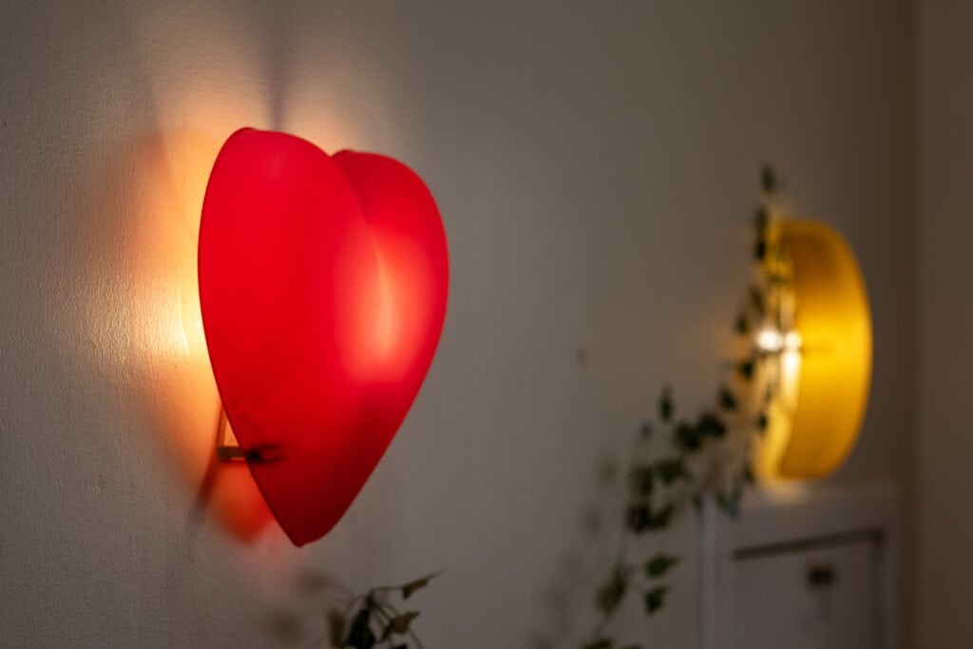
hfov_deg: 24.2
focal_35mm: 84
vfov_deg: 16.3
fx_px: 2270
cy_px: 324
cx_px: 486
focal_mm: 56
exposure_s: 1/100
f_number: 3.2
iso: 250
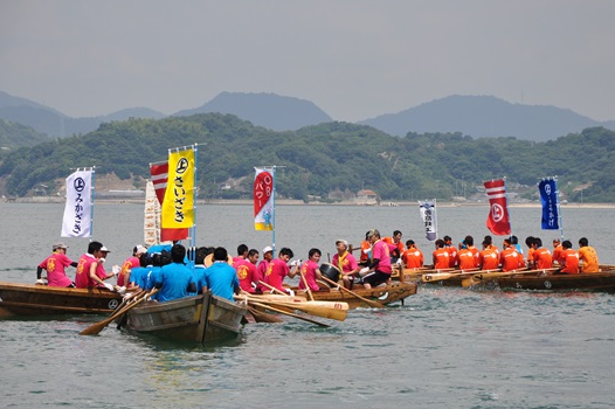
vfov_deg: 7.6
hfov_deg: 11.5
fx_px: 3066
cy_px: 209
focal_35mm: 180
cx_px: 326
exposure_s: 1/800
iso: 200
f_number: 10
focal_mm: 105
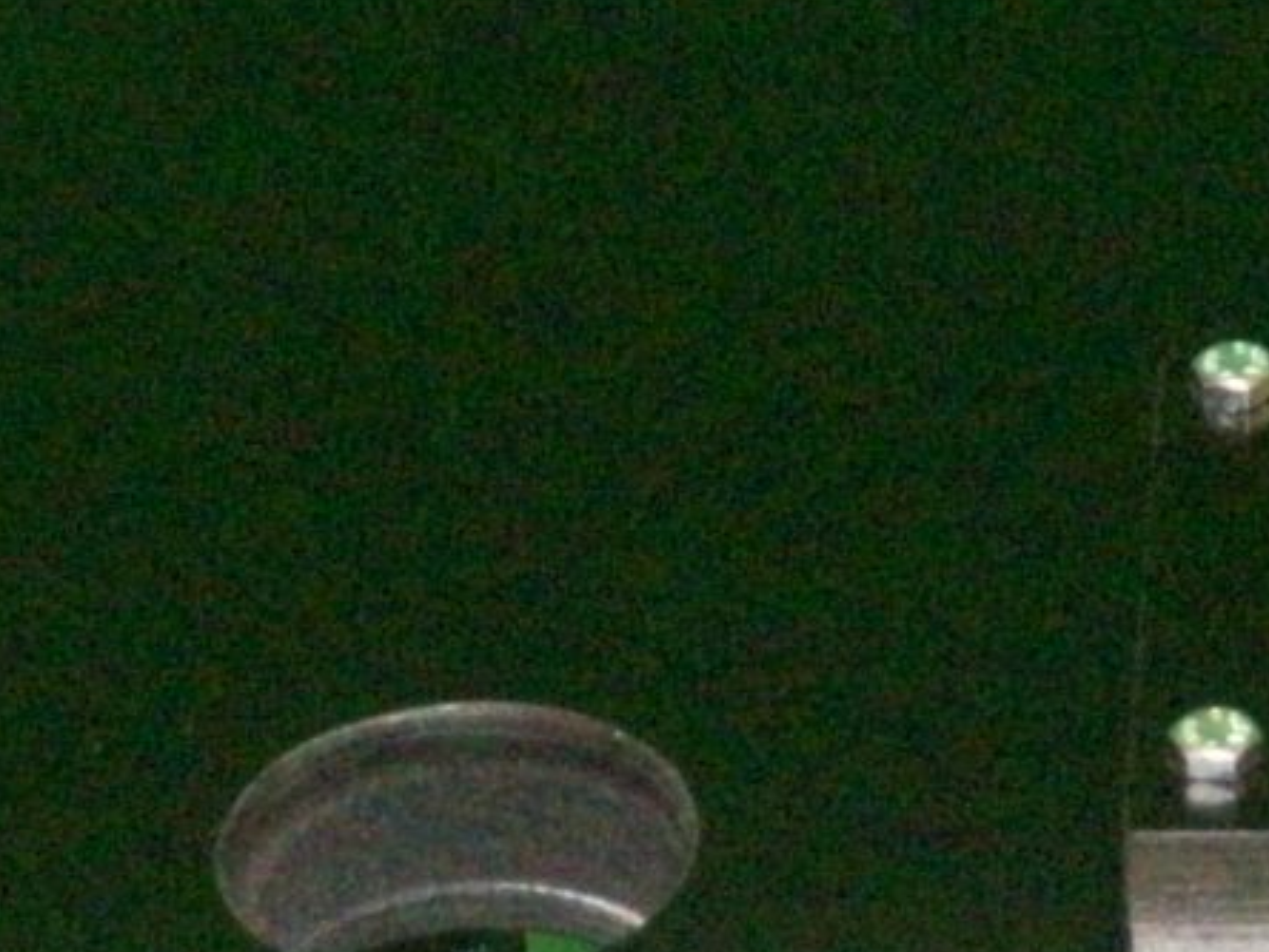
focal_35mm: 244
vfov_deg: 6.1
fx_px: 8947
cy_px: 1194
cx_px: 1660
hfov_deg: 8.0
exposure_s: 1/70.6
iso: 320
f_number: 3.6
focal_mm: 8.8
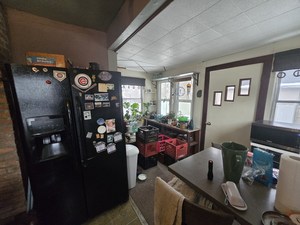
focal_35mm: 13
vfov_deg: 89.9
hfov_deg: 106.2
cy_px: 112
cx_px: 150
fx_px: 113
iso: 400
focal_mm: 1.7
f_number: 2.2
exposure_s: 1/60
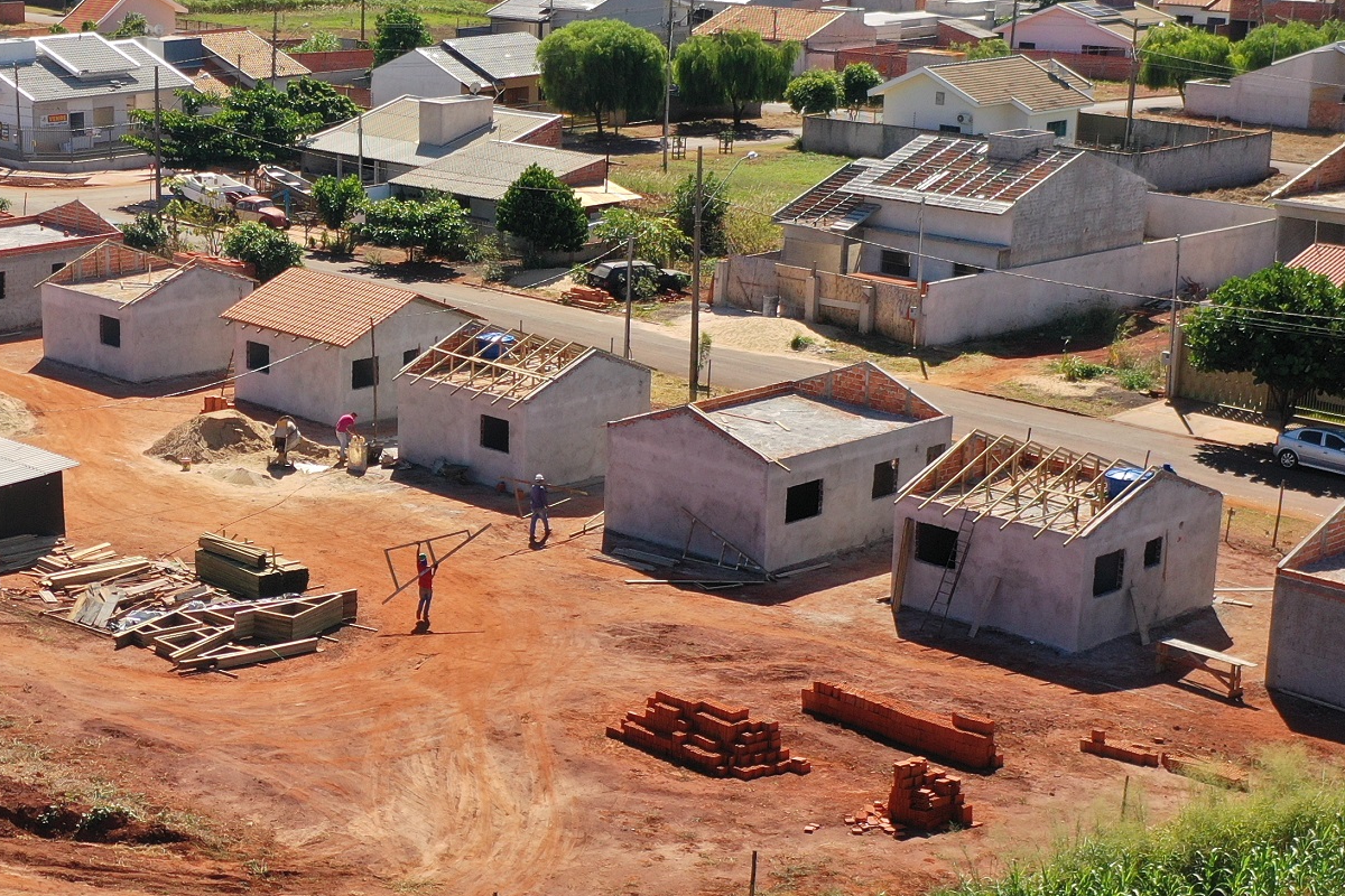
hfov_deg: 28.2
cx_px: 272
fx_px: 2615
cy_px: 549
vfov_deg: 19.4
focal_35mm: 70
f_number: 3.2
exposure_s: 1/30
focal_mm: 10.26
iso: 100
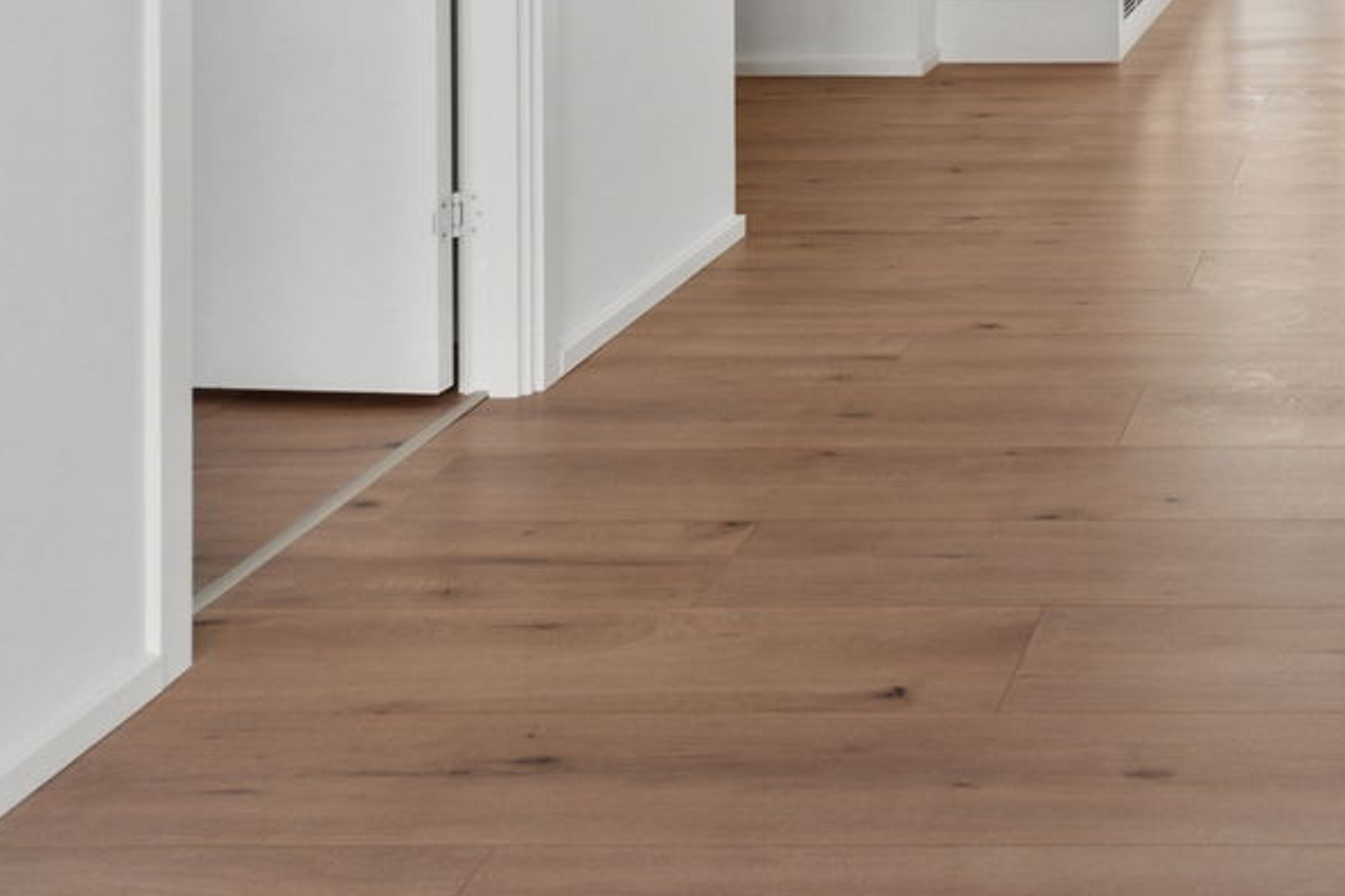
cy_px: -262
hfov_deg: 33.1
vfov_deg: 23.0
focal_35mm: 52
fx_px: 1955
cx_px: 1485
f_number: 8
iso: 200
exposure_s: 1/80
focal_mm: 13
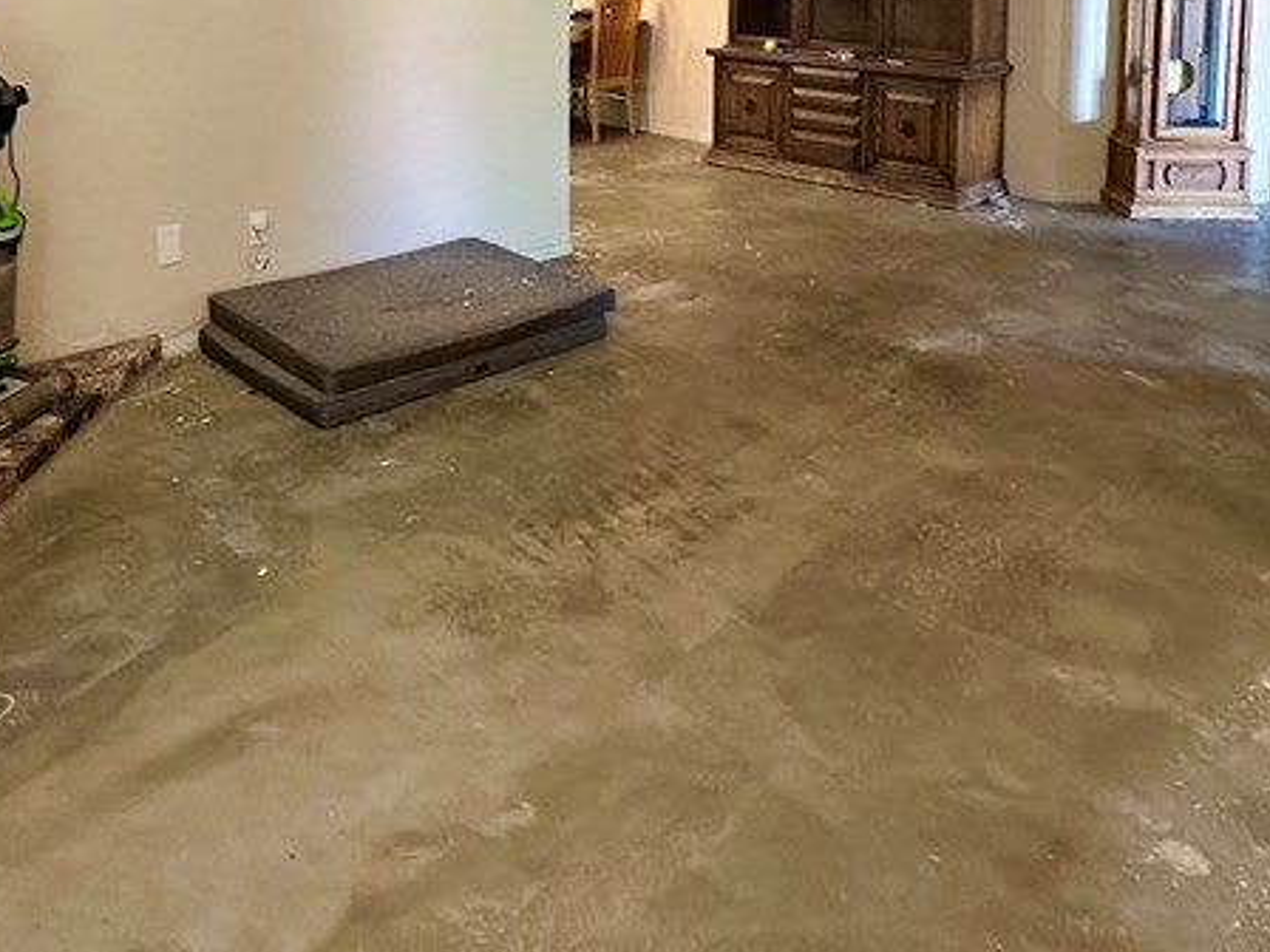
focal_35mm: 32
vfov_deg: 39.9
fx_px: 1174
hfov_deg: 56.6
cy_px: 45
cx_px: 553
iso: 500
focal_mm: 2.22
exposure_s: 1/60
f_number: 2.2
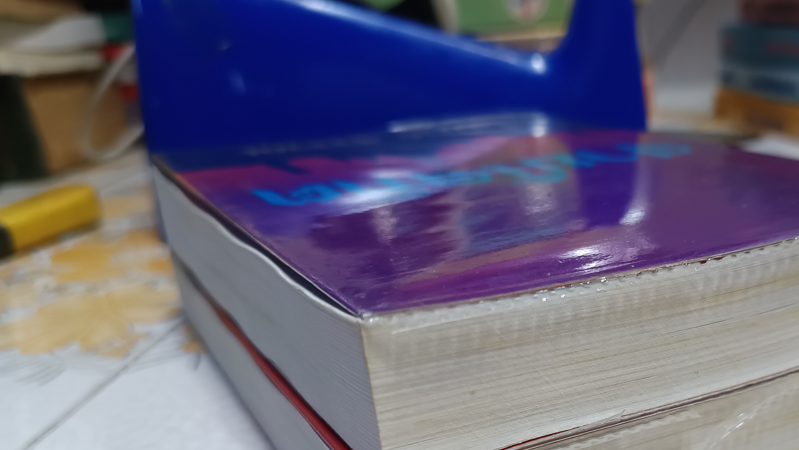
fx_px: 847
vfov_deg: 28.7
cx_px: 559
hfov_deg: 49.2
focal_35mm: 40
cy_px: 395
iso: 1187
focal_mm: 5.31
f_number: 1.7
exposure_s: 1/33.3
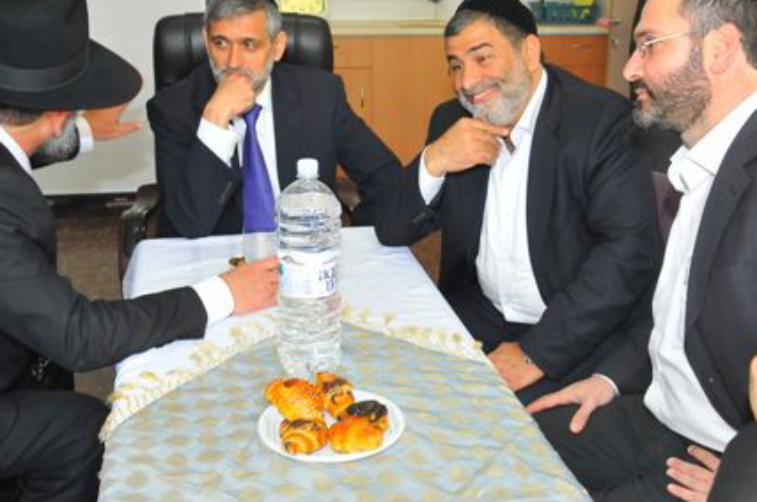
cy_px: 196
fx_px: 944
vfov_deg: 29.7
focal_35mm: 45
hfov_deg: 43.6
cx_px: 422
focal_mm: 20
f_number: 4
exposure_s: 1/125
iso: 800
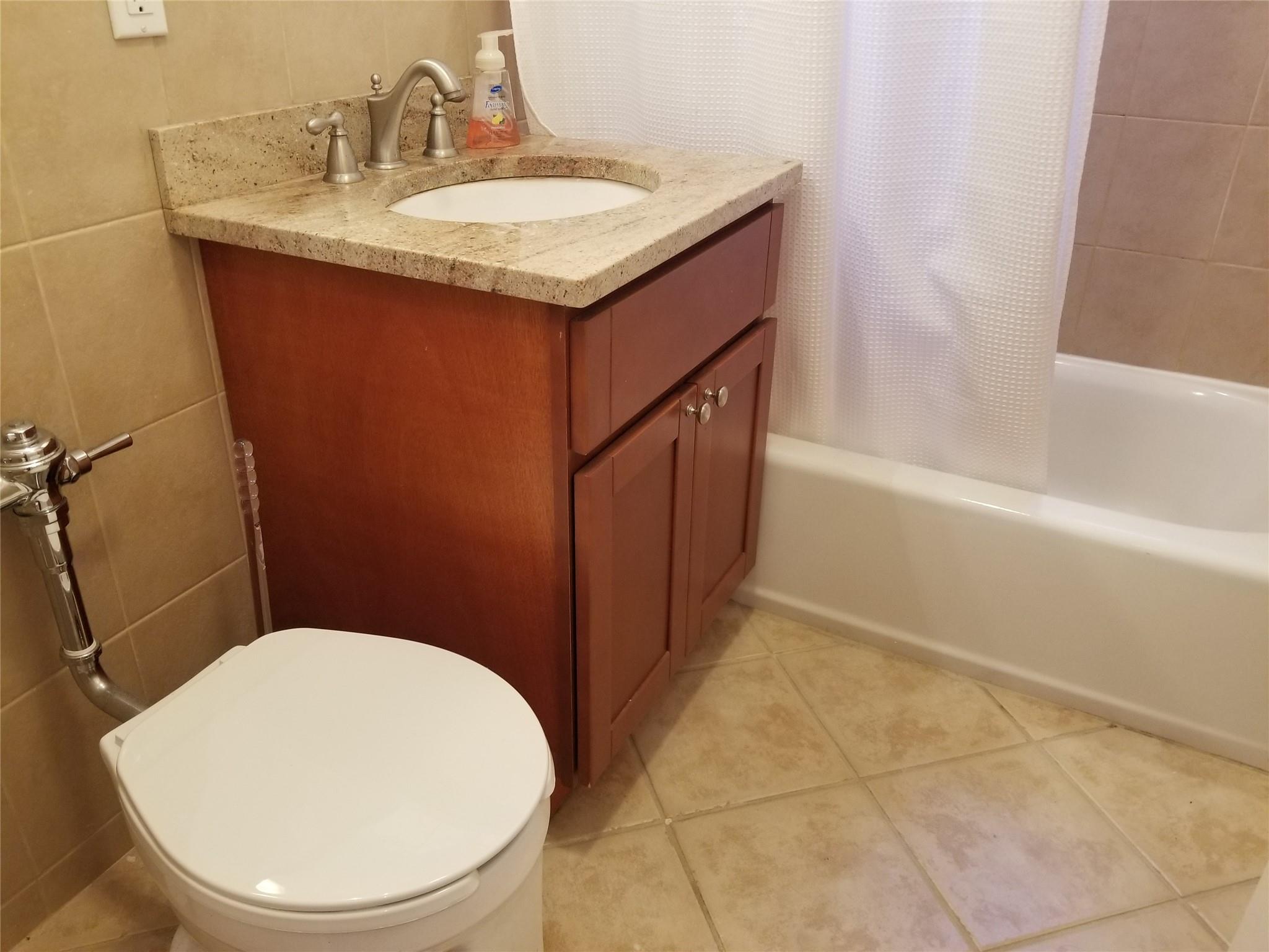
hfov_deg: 67.3
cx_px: 634
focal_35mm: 26
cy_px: 476
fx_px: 953
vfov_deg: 53.1
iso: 160
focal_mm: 4.25
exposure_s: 1/30
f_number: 1.7
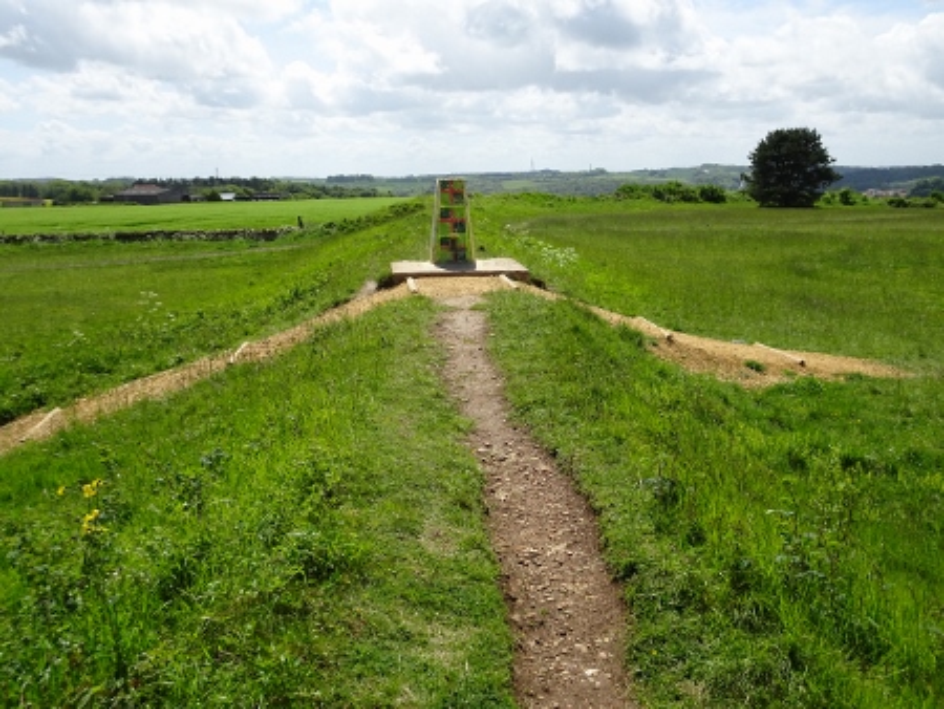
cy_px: 354
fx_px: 846
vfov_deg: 45.5
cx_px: 472
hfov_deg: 58.3
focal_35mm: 31
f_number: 4
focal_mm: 5.26
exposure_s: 1/800
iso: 80
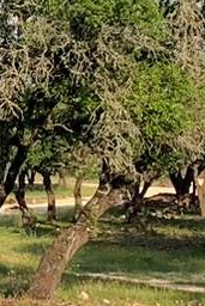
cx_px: -291
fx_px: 1842
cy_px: 222
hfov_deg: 6.1
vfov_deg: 9.5
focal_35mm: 216
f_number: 1.8
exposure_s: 1/1136
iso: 25
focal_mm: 4.25
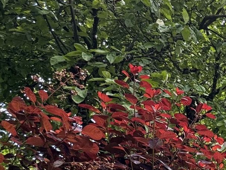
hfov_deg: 22.4
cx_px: 386
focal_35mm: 60
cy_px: 228
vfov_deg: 21.7
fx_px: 392
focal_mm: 2.22
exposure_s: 1/249
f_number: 2.2
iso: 40
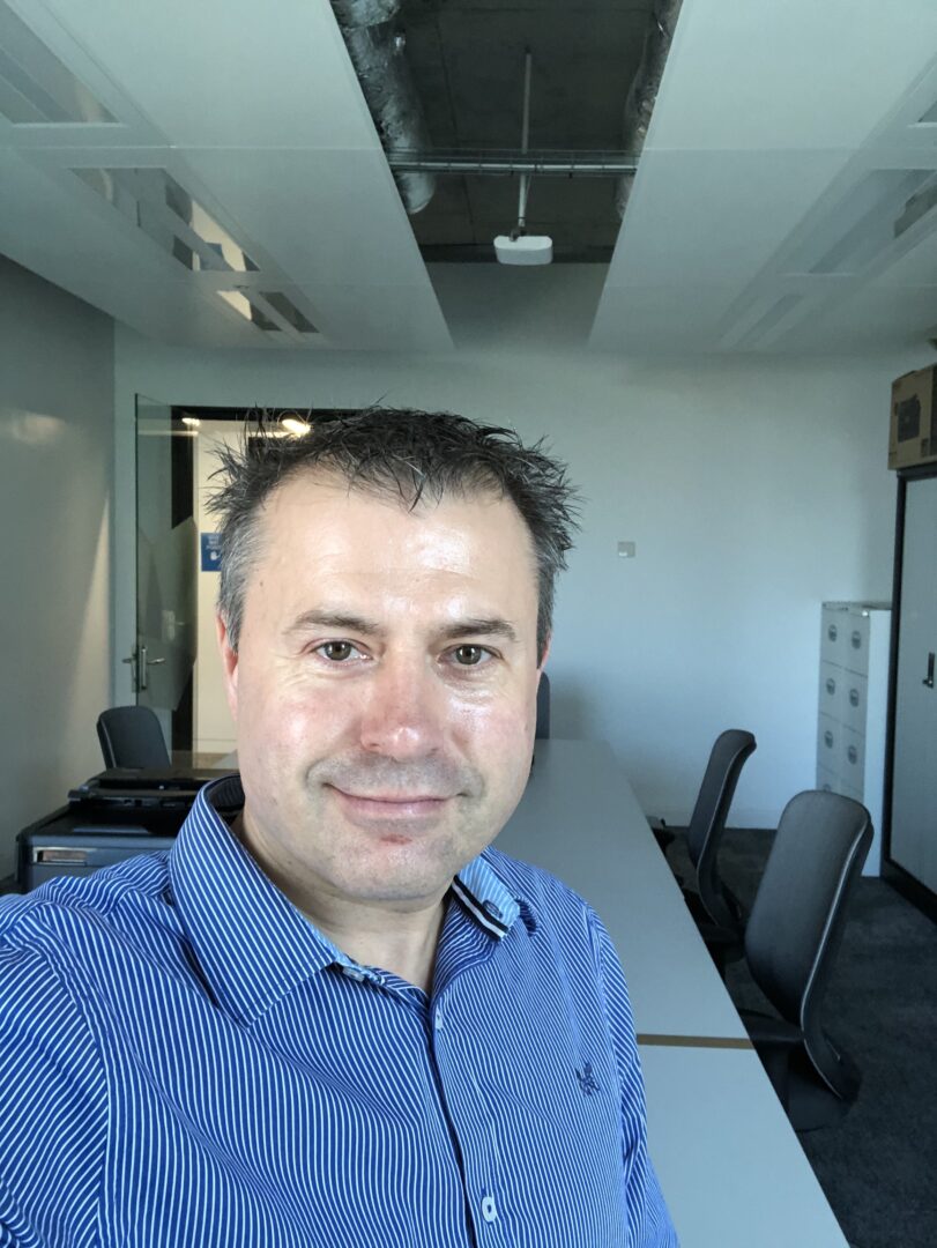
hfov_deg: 44.2
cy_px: 624
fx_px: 1154
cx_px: 468
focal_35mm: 32
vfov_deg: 56.8
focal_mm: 2.87
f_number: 2.2
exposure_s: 1/120
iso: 100
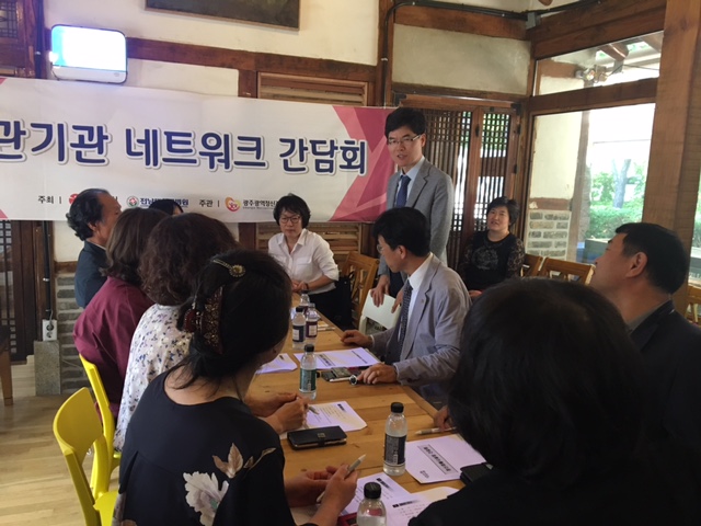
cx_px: 350
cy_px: 263
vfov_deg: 48.2
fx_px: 587
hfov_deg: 61.7
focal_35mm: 29
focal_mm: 4.15
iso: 125
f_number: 2.2
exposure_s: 1/30
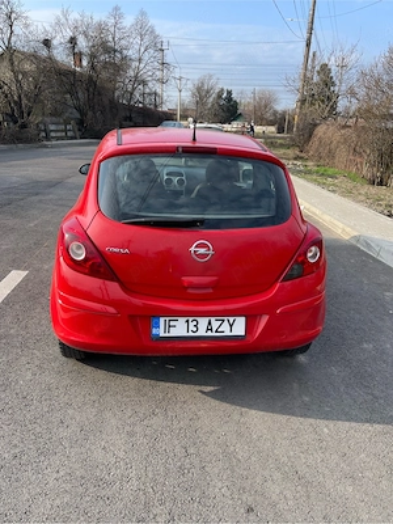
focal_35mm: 25
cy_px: 262
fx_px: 378
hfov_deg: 54.9
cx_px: 196
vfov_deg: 69.4
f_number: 1.6
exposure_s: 1/962
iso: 32
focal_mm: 5.1
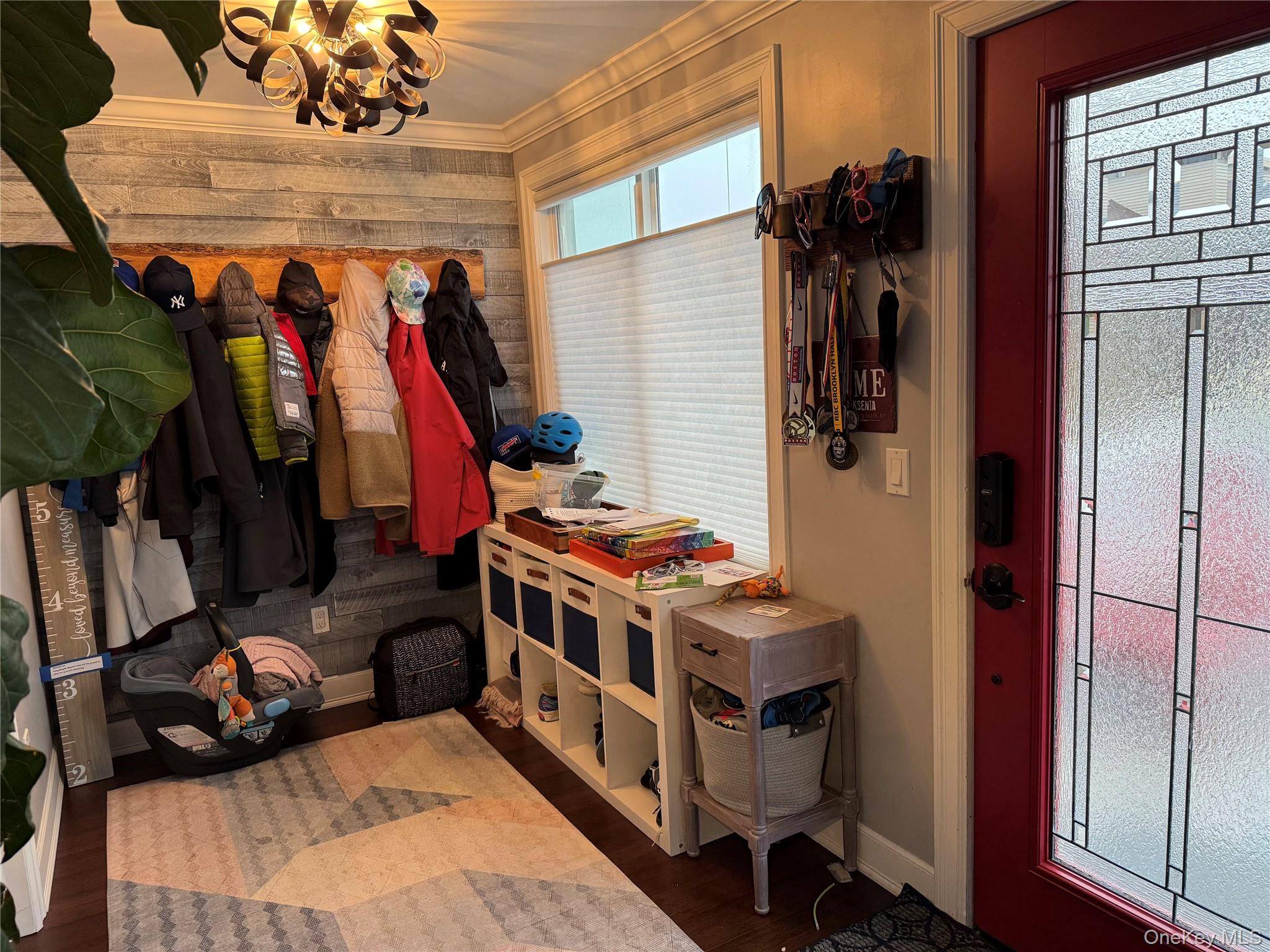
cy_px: 476
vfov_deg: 56.8
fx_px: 881
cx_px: 635
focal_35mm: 24
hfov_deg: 71.6
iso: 200
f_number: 1.78
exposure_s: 1/120
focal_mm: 6.76
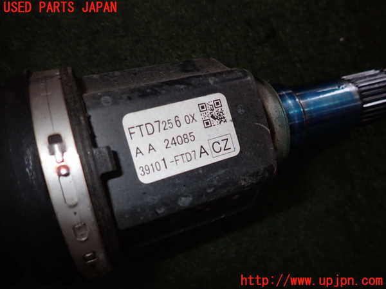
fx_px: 279
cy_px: 144
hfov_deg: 69.4
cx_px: 193
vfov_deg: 54.9
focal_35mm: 25
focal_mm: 4.5
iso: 200
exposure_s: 1/30
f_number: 5.6
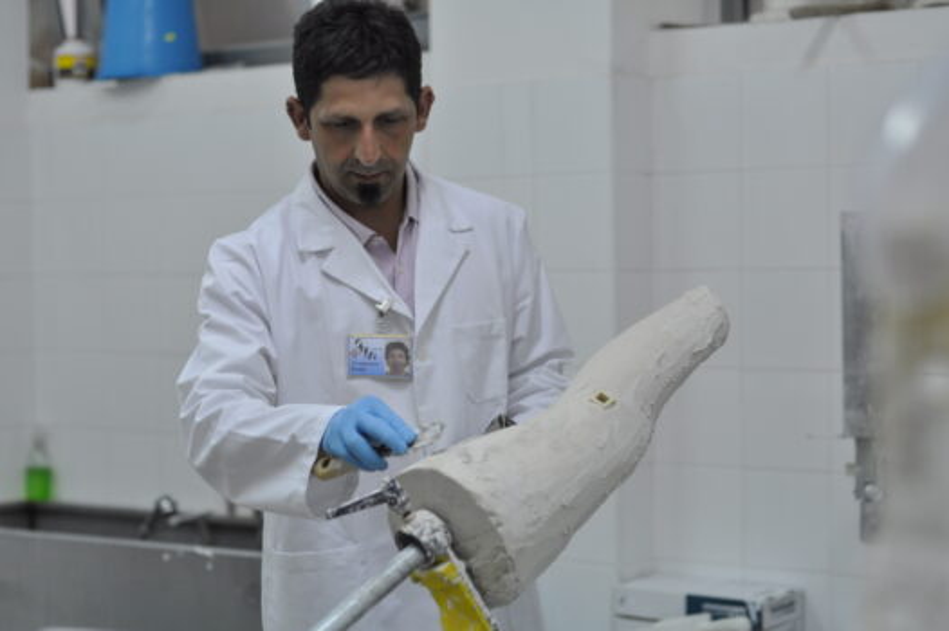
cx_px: 474
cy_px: 316
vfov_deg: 18.2
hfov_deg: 27.0
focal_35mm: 75
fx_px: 1976
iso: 400
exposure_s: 1/160
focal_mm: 50
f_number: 2.2
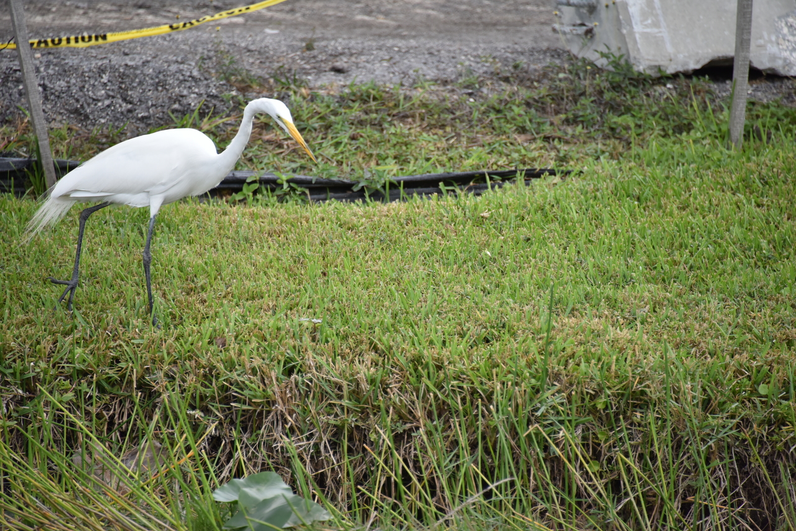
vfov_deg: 4.6
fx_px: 6634
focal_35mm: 300
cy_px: 266
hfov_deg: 6.9
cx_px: 398
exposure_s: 1/640
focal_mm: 300
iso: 1250
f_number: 5.6
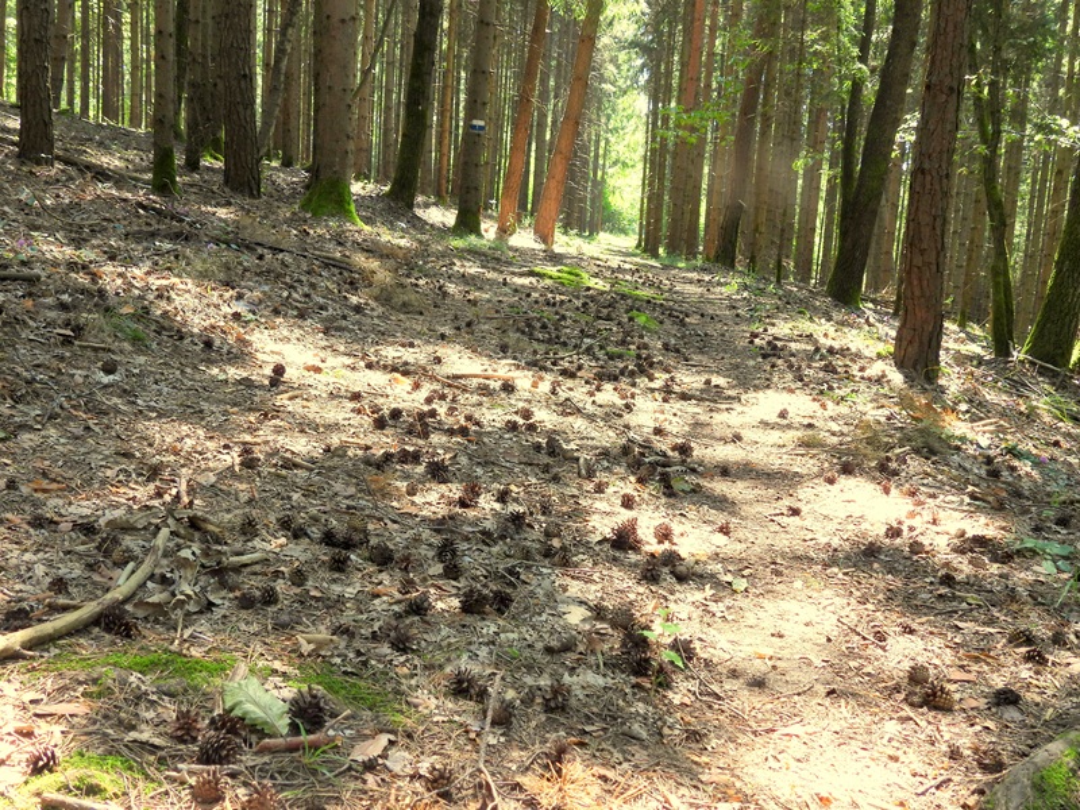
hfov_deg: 52.6
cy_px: 405
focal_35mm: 35
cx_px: 540
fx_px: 1092
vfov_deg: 40.7
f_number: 3.2
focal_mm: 6.2
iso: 100
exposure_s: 1/60
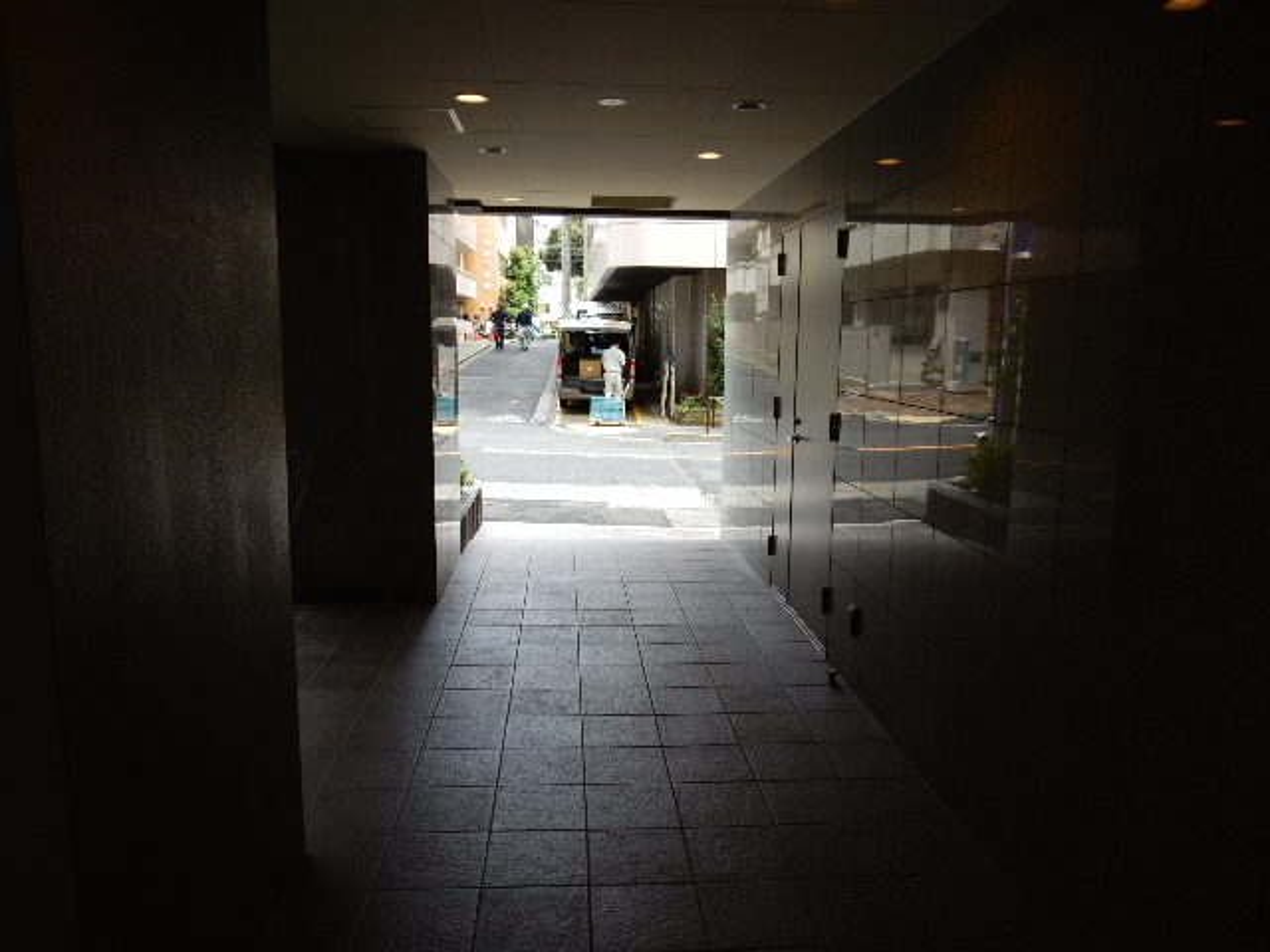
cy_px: 476
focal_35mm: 25
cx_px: 635
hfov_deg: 69.4
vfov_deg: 54.9
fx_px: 917
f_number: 3.7
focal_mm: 4.5
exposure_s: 1/160
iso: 125
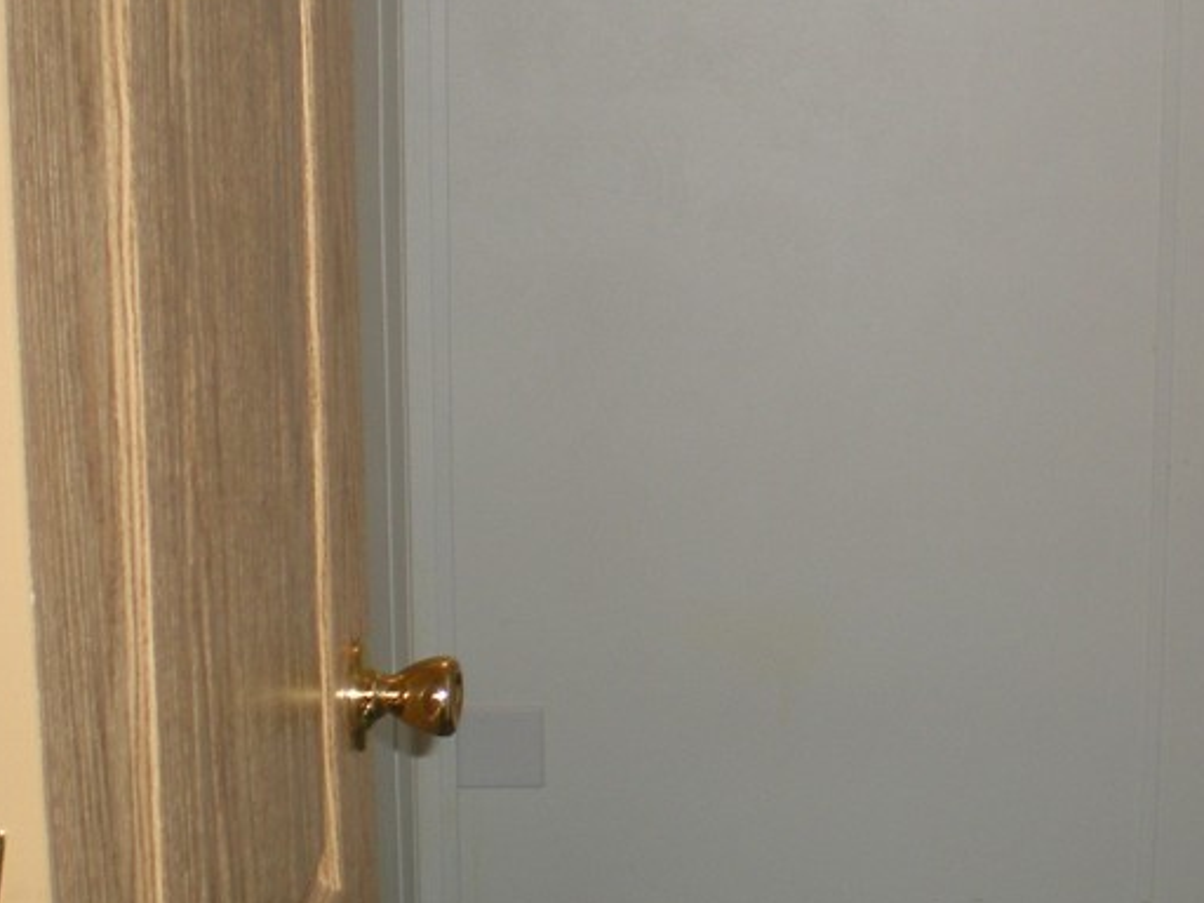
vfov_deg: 19.4
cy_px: 388
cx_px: 983
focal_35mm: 76
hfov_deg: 25.2
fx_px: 2643
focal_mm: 6.3
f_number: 3.1
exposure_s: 1/60
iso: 92
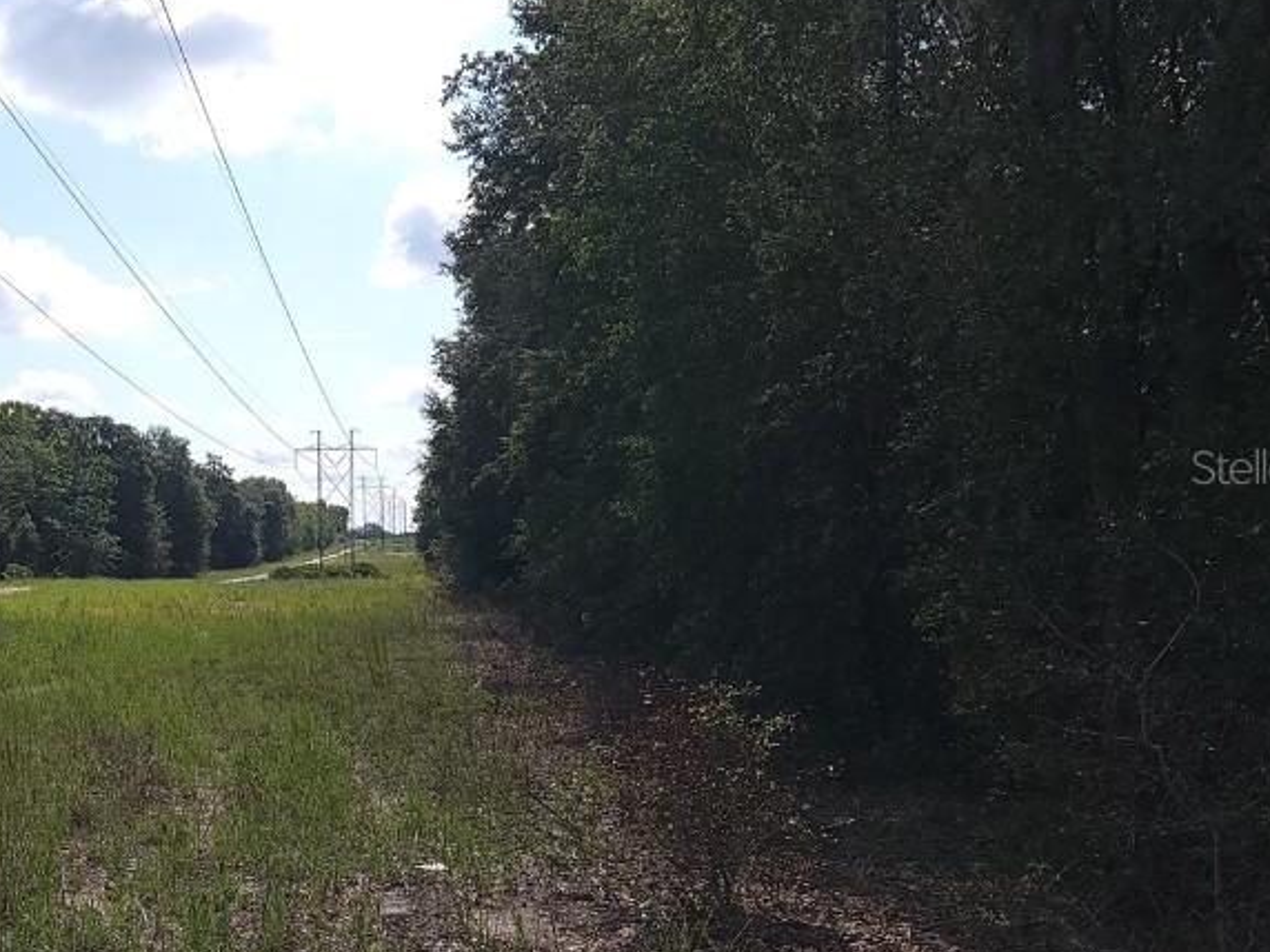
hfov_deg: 42.0
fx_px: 1578
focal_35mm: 43
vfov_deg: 33.6
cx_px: 264
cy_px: 466
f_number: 1.8
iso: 16
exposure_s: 1/872
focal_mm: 6.7
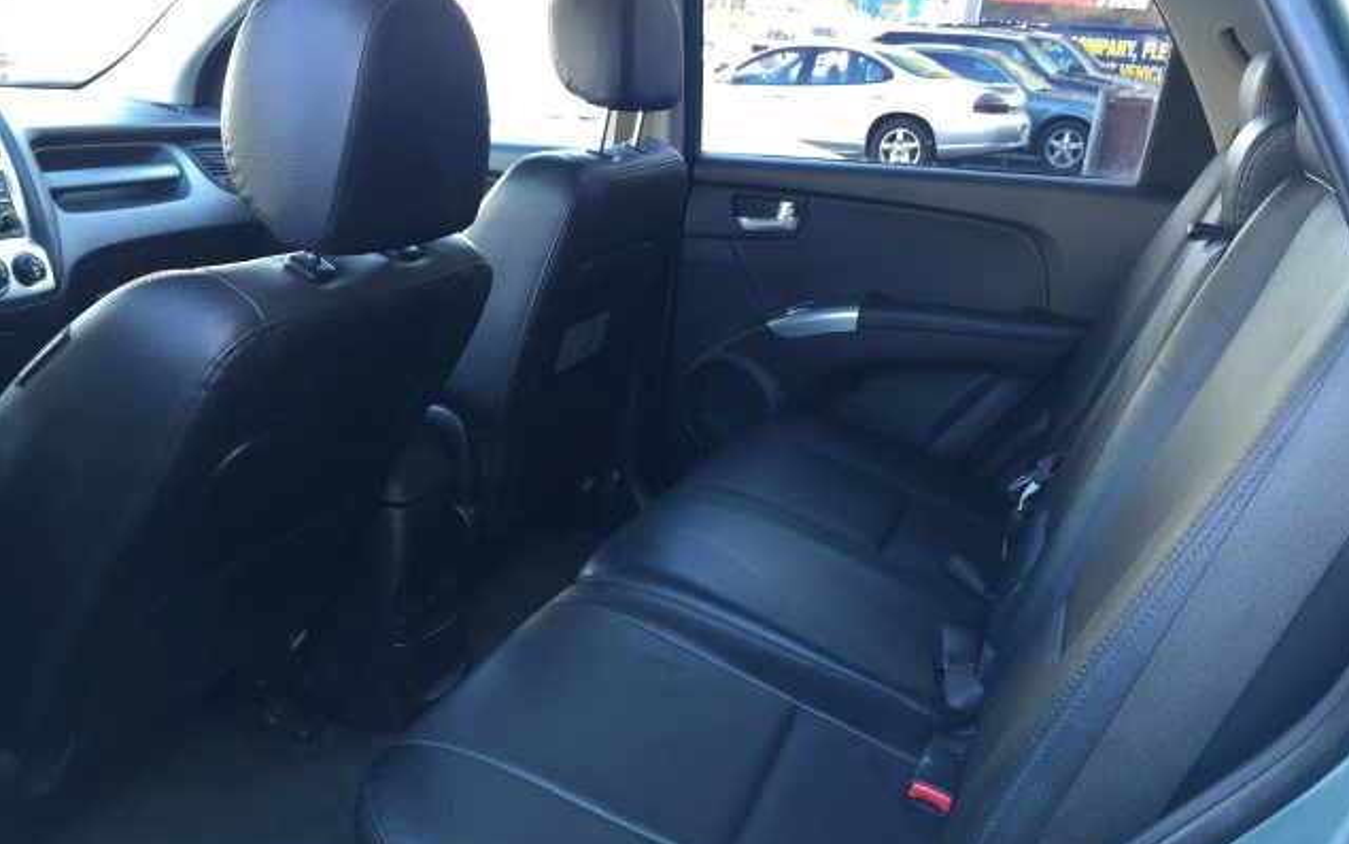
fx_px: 1140
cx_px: 678
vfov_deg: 40.6
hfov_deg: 61.2
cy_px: 459
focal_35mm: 31
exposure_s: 1/30
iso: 80
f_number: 2.2
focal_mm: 4.15
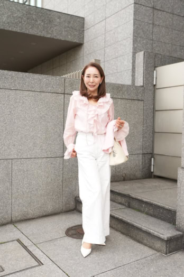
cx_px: 92
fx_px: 284
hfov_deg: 35.9
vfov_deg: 51.9
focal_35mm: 37
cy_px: 138
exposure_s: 1/1000
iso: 1600
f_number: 2.8
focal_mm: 25
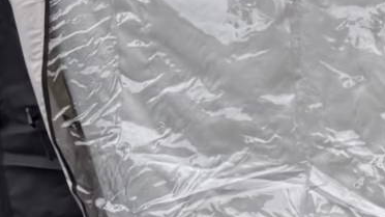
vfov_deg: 6.7
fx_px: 1837
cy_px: 237
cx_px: 943
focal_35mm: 180
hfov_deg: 10.3
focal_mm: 6.76
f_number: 1.78
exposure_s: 1/189
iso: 64
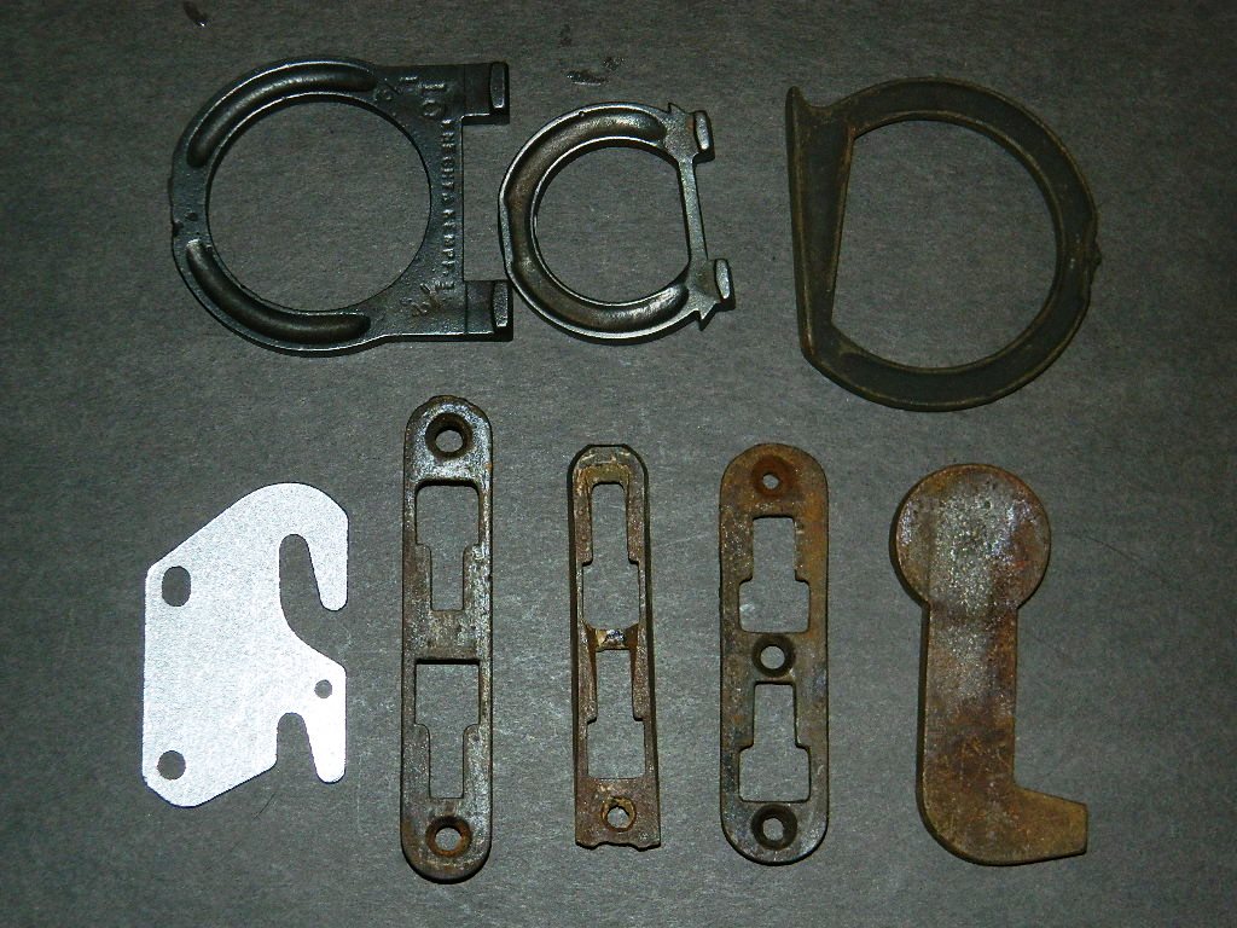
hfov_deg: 19.1
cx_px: 618
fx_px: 3681
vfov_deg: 14.4
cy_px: 464
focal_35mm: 103
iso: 200
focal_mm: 18.6
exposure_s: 1/60
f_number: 4.5
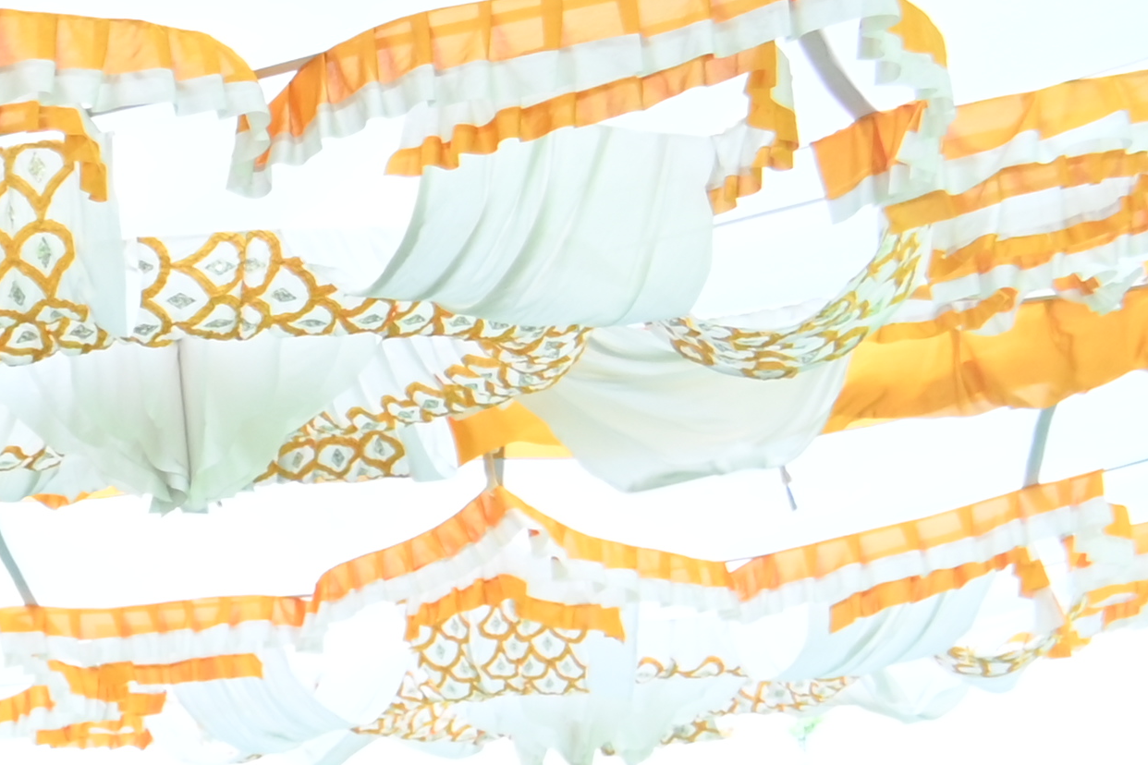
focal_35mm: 141
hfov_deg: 12.6
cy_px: 1550
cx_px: -1192
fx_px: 4504
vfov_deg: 9.1
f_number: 5
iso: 200
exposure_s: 1/160
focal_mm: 21
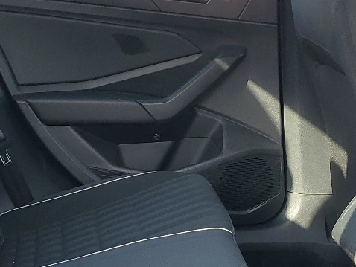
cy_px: 208
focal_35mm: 87
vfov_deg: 16.9
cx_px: 156
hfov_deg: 22.5
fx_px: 895
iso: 50
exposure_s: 1/286
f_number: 1.5
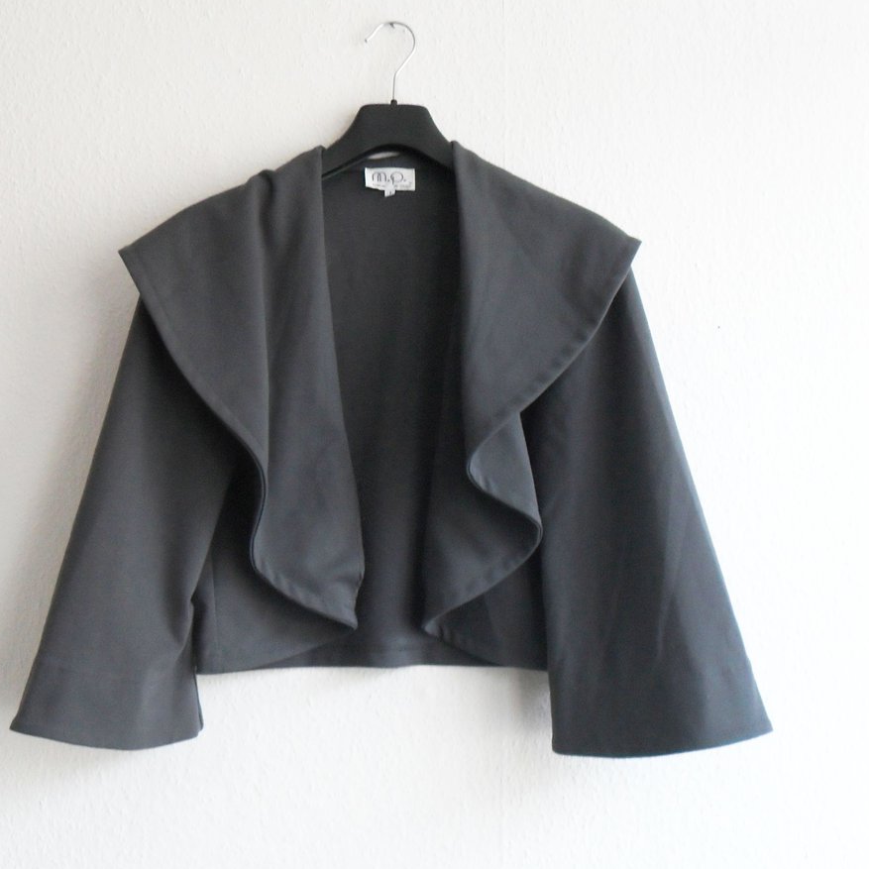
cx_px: 391
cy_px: 456
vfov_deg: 36.1
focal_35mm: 47
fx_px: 1335
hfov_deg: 36.0
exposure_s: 1/30
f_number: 2.8
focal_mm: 6.2
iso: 240
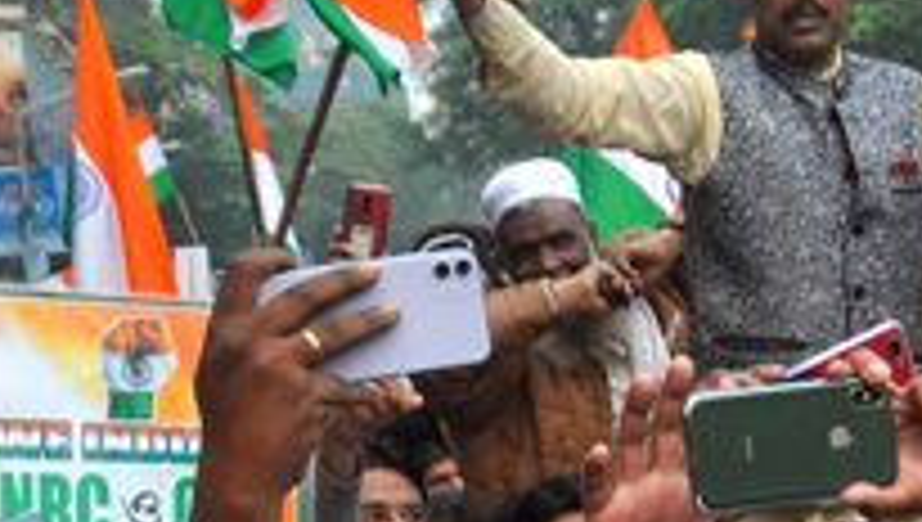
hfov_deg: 18.2
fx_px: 2693
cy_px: 587
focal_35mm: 110
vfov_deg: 10.9
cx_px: 1187
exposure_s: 1/320
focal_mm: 18
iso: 400
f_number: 5.6
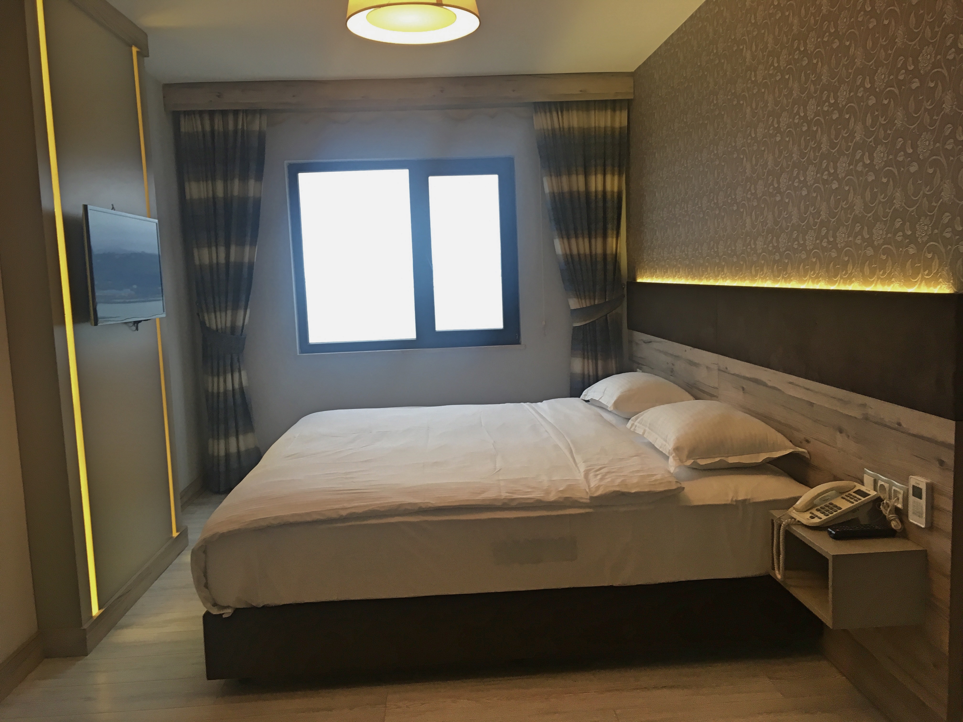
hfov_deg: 61.7
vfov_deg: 48.2
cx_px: 482
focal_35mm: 29
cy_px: 361
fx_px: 807
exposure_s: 1/33
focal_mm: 4.15
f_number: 2.2
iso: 64
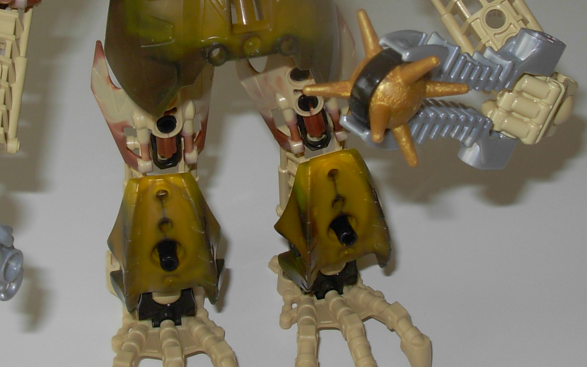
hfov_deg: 24.6
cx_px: 270
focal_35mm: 84
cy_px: 28
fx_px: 1344
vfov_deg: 15.4
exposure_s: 1/55.3
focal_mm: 6.3
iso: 79
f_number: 4.9
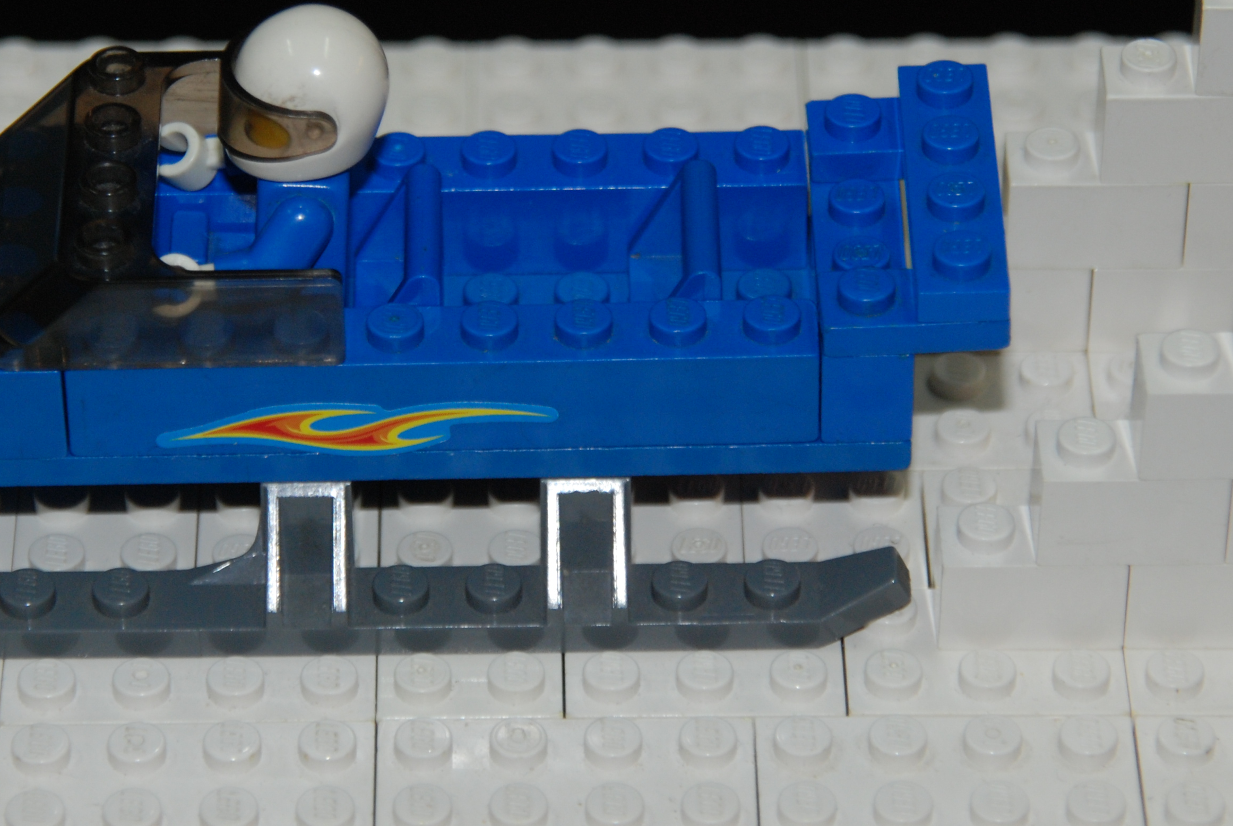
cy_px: 337
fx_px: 6687
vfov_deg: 7.1
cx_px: 553
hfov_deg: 10.5
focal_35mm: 195
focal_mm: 78
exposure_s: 1/60
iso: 400
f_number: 5.6
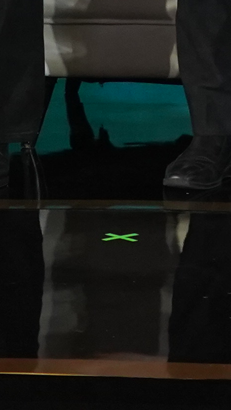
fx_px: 3373
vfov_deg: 6.7
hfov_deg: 3.9
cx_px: 250
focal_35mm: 310
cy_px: -518
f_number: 5.6
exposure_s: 1/125
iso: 2000
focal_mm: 41
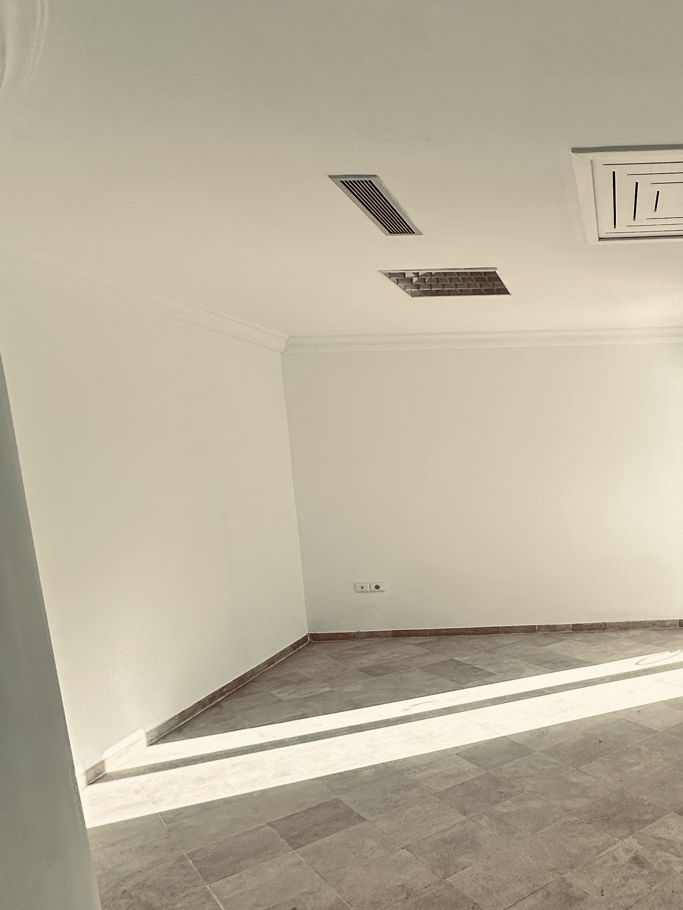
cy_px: 567
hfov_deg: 46.0
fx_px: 710
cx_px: 625
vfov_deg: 64.4
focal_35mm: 27
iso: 40
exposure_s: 1/384
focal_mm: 2.22
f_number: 2.2
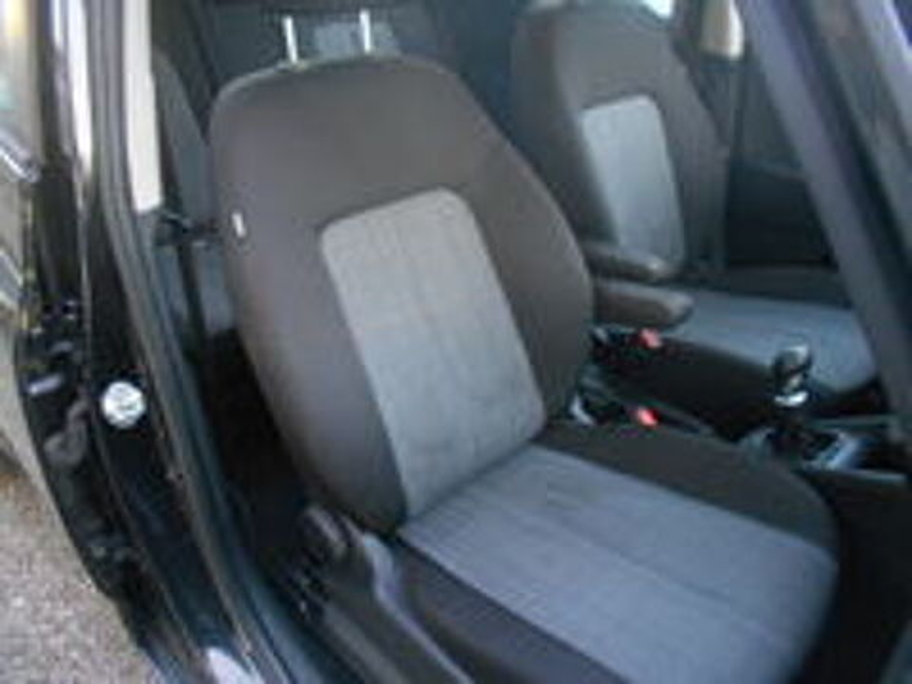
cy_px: 342
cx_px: 456
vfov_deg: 53.1
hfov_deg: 67.3
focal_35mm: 26
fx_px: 685
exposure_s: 1/30
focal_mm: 4.6
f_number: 3.2
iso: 400
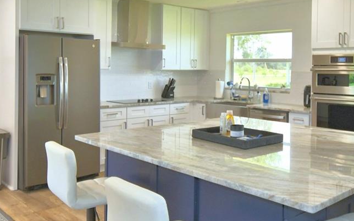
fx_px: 366
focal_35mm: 38
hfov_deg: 51.2
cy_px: 76
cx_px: 215
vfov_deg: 33.3
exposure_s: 1/60
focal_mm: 10
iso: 200
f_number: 4.5
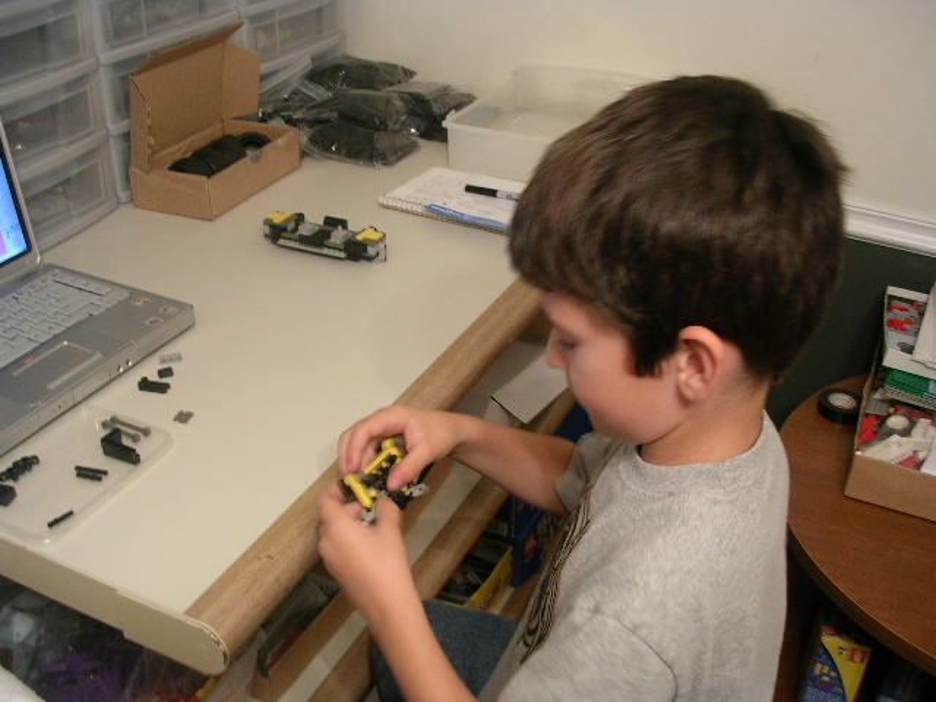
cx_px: 468
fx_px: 1028
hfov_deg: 49.0
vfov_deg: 37.7
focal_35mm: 38
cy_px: 351
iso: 65
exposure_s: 1/5.3
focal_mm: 5.8
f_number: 2.8
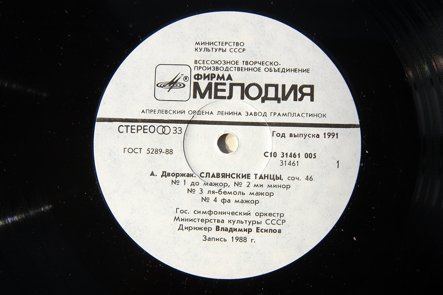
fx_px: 645
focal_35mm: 52
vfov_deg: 25.7
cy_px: 148
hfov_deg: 37.9
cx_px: 222
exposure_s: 1/320
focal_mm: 35
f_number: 9
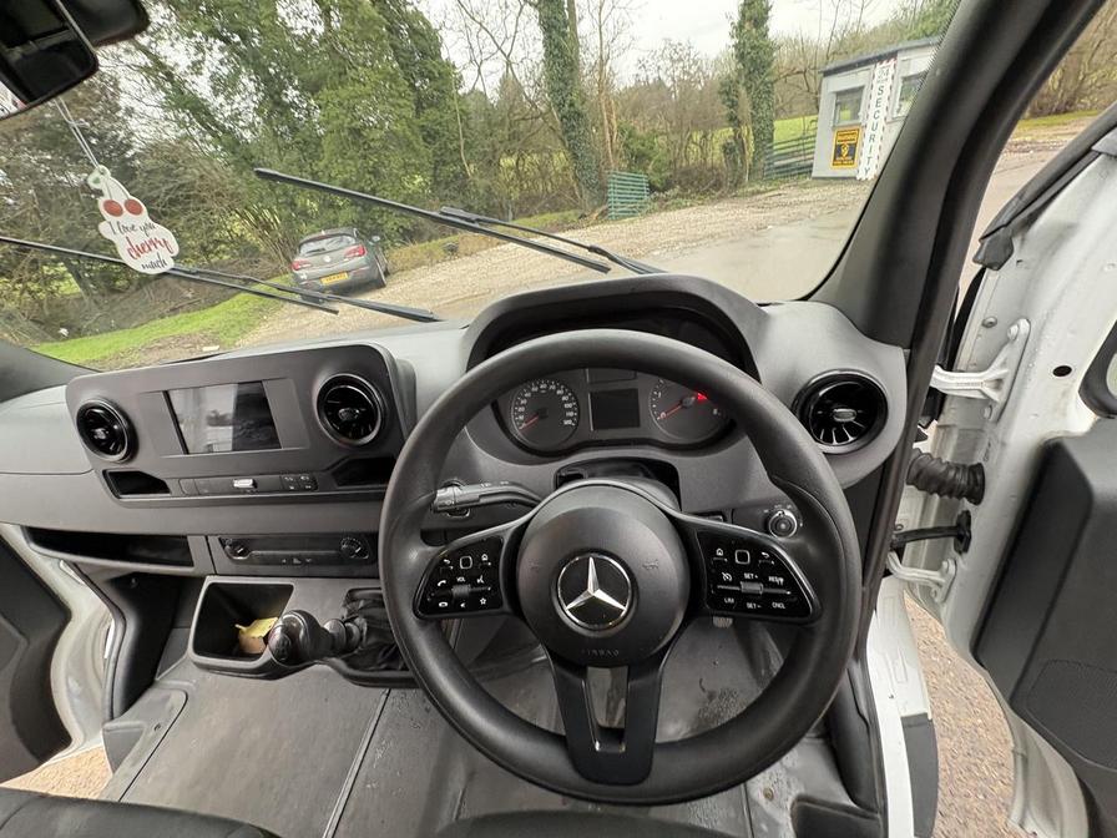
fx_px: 452
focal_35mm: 14
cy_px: 419
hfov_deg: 102.1
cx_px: 558
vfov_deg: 85.7
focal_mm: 2.22
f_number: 2.2
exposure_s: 1/60
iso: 320
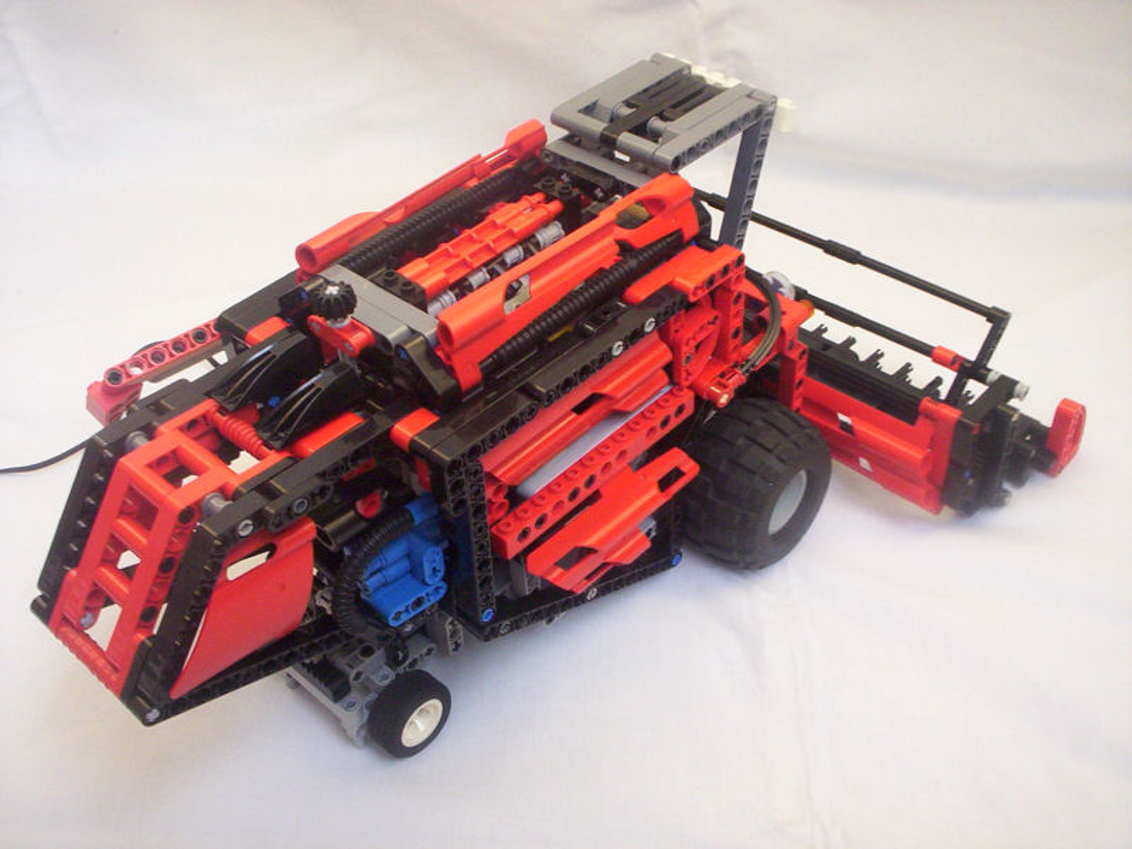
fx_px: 1243
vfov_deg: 37.7
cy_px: 424
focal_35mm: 38
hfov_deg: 49.0
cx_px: 566
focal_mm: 4.99
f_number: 4.5
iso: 140
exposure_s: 1/81.7
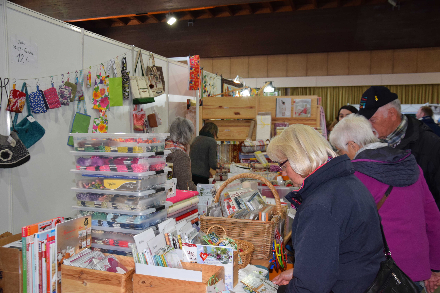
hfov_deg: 57.2
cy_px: 146
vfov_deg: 40.0
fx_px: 403
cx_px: 220
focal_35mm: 33
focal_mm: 22
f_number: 5
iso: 800
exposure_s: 1/100
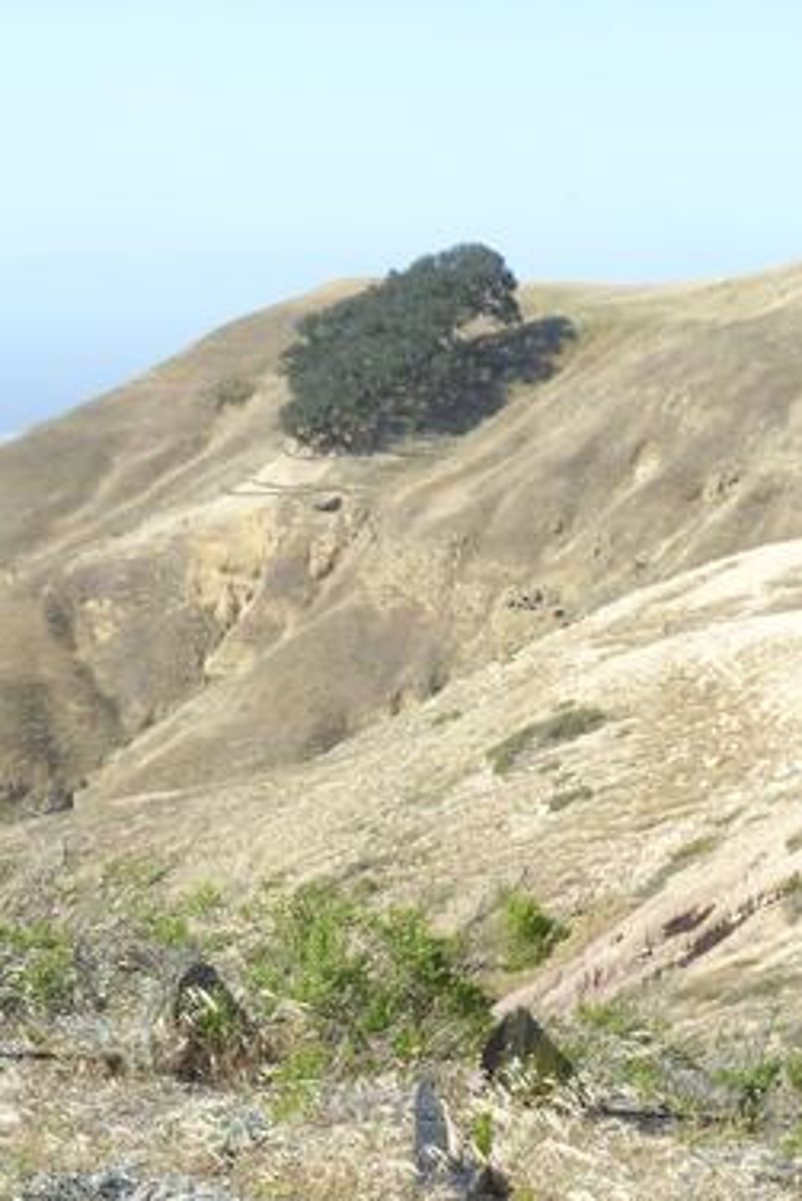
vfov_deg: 21.0
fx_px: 3105
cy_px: 1274
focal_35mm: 93
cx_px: 495
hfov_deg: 14.7
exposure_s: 1/400
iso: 100
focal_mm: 7.2
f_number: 3.8
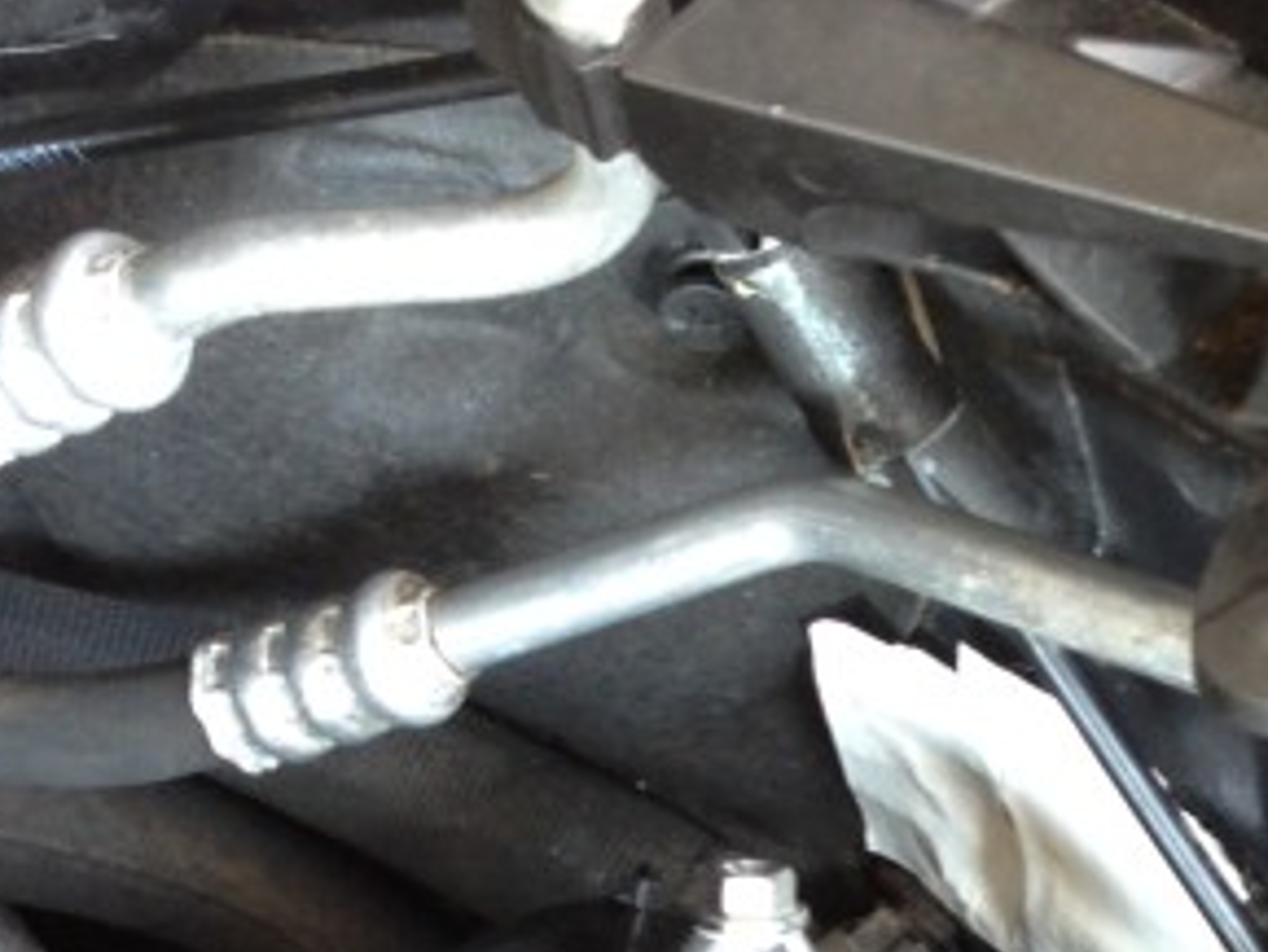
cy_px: 1610
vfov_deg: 11.9
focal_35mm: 117
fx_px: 4288
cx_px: 987
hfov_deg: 16.7
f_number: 2.4
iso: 80
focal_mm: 4.12
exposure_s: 1/20
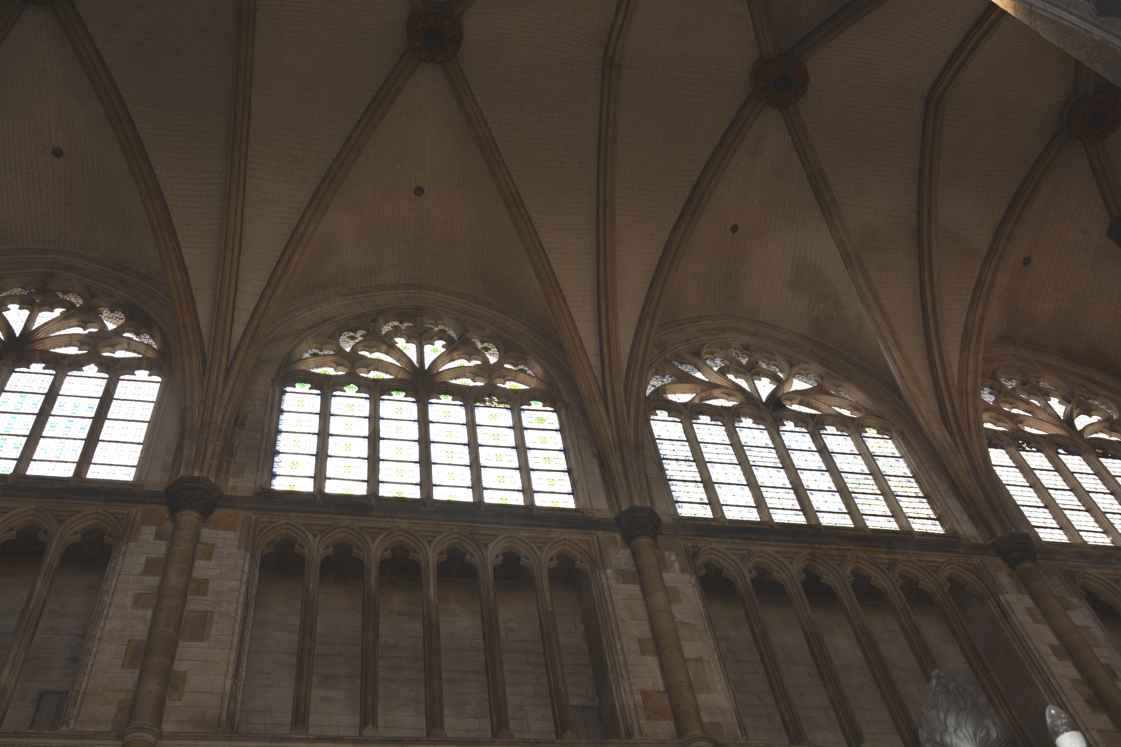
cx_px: 560
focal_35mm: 39
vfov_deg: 34.2
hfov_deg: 49.6
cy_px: 374
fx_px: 1214
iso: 100
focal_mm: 26
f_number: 7.1
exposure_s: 1/200
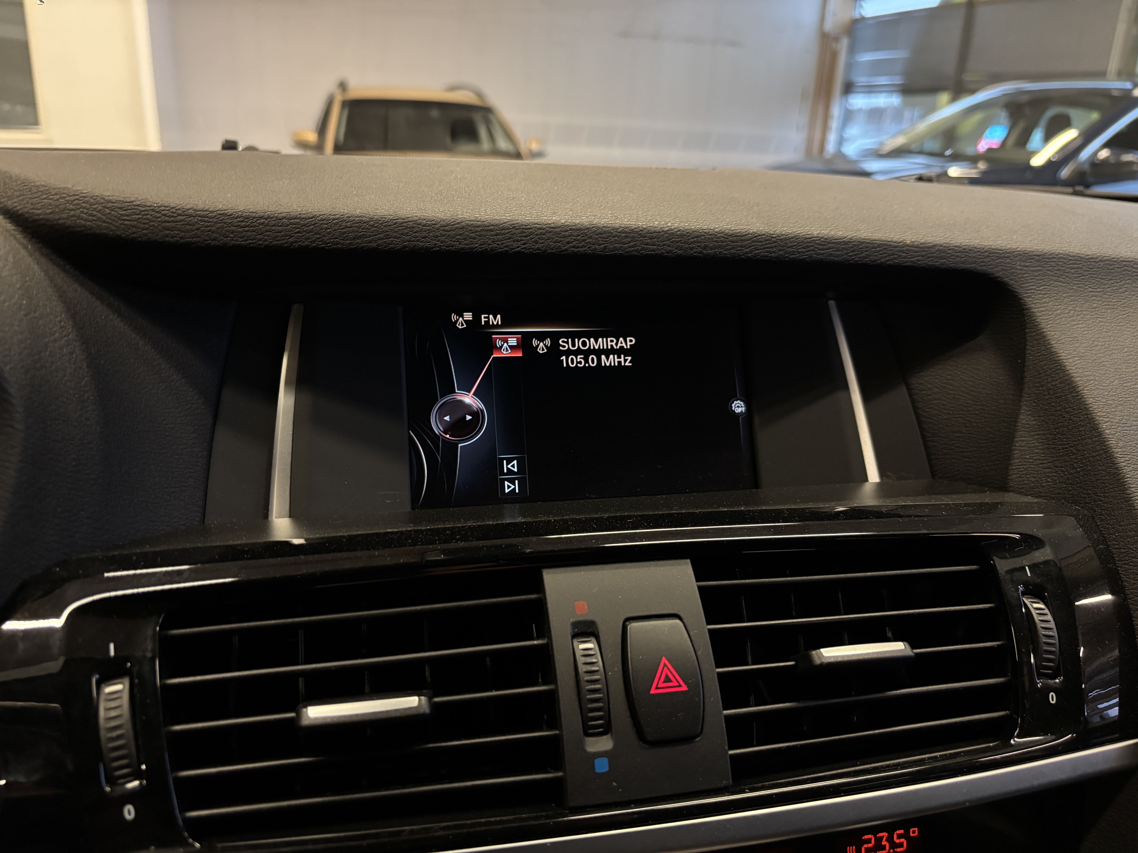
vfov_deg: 53.1
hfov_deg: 67.3
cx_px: 569
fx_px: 855
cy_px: 426
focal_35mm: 26
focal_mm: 5.96
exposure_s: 1/40
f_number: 1.6
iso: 500
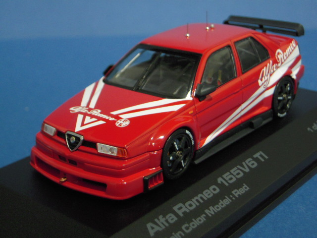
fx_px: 632
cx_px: 158
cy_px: 119
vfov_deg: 21.3
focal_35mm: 69
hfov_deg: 28.2
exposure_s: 1/15
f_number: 4.2
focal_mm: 12.3
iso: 640
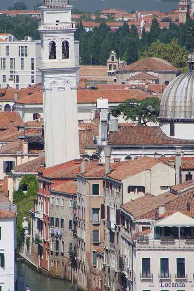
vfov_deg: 4.0
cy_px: 132
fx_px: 4203
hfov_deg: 2.6
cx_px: 70
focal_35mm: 520
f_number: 10
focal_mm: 250
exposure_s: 1/320
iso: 400
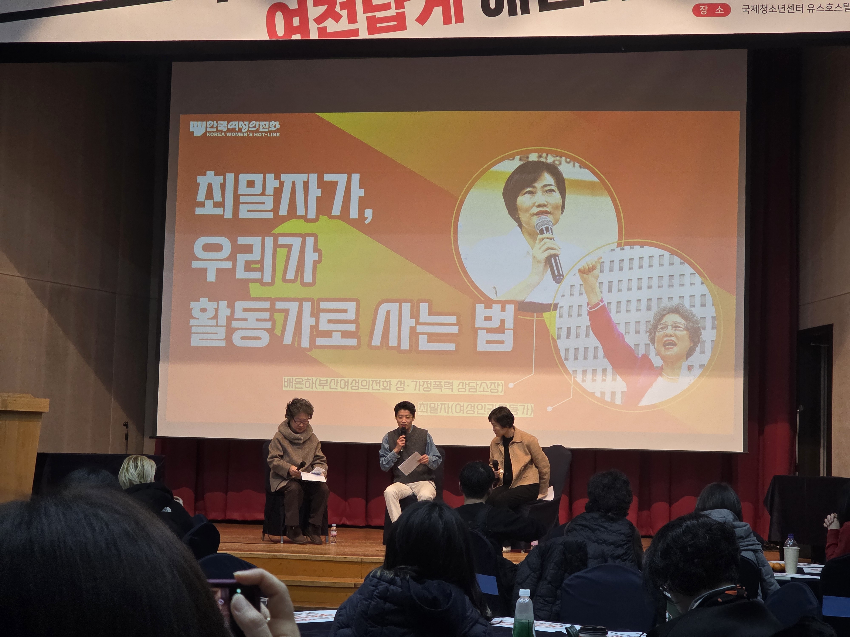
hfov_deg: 28.2
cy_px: 318
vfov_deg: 21.3
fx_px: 1694
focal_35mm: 69
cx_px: 425
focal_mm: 7.9
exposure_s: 1/60
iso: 250
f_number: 2.4
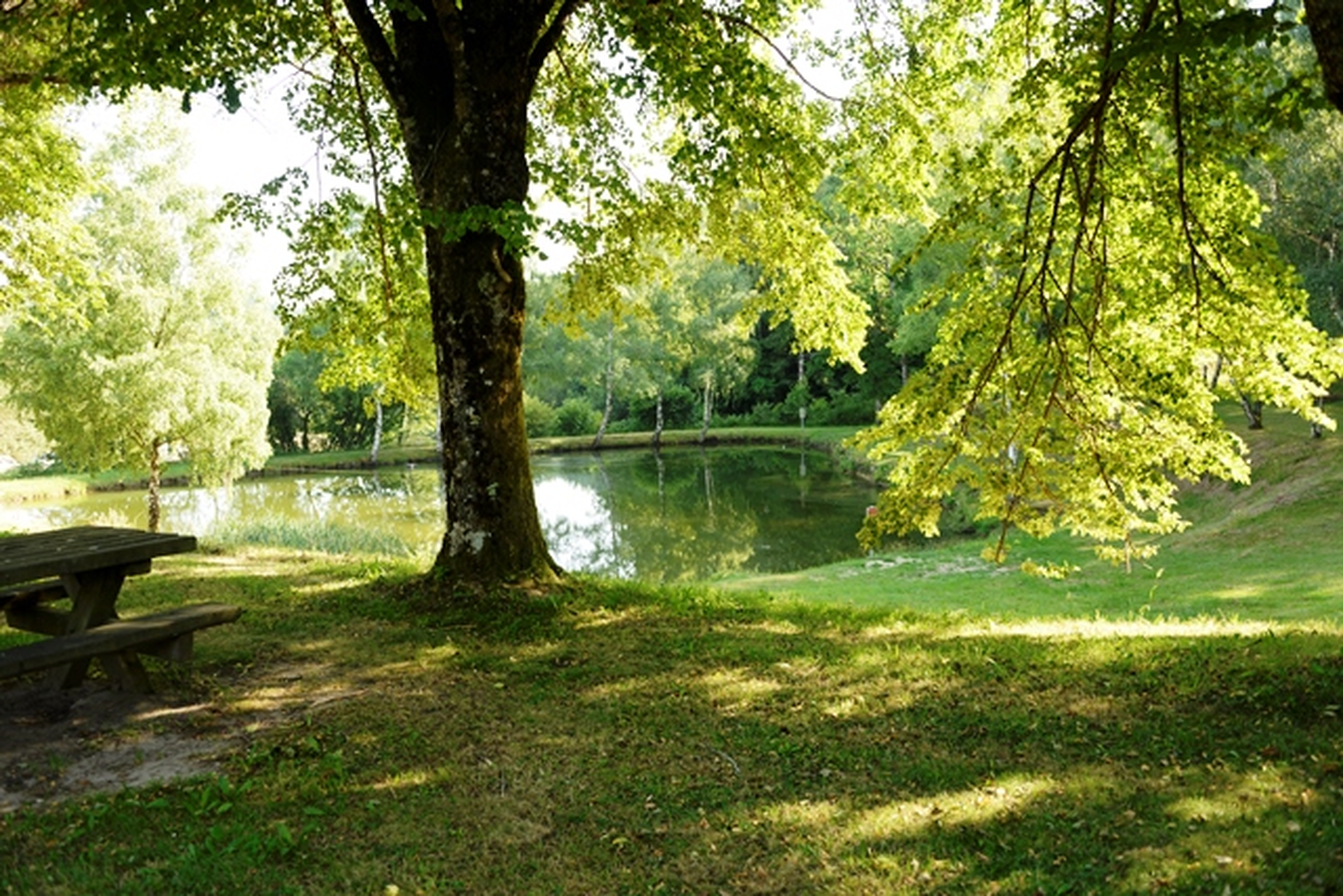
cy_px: 448
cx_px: 672
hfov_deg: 55.8
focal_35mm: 34
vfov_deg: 38.9
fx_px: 1269
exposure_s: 1/100
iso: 125
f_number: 4
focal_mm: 34
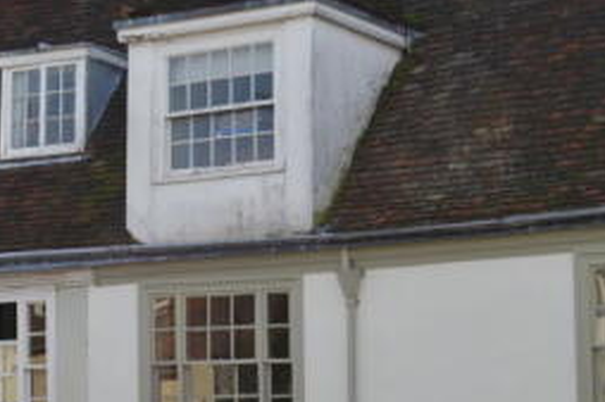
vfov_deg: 12.1
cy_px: 401
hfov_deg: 17.7
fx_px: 1886
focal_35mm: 112
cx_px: -44
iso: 100
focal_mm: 29
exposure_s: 1/160
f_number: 6.3
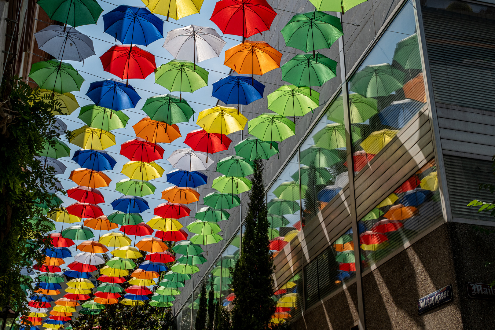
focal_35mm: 42
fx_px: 577
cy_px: 165
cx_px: 248
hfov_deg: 46.4
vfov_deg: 31.9
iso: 160
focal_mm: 27.9
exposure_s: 1/850
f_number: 8
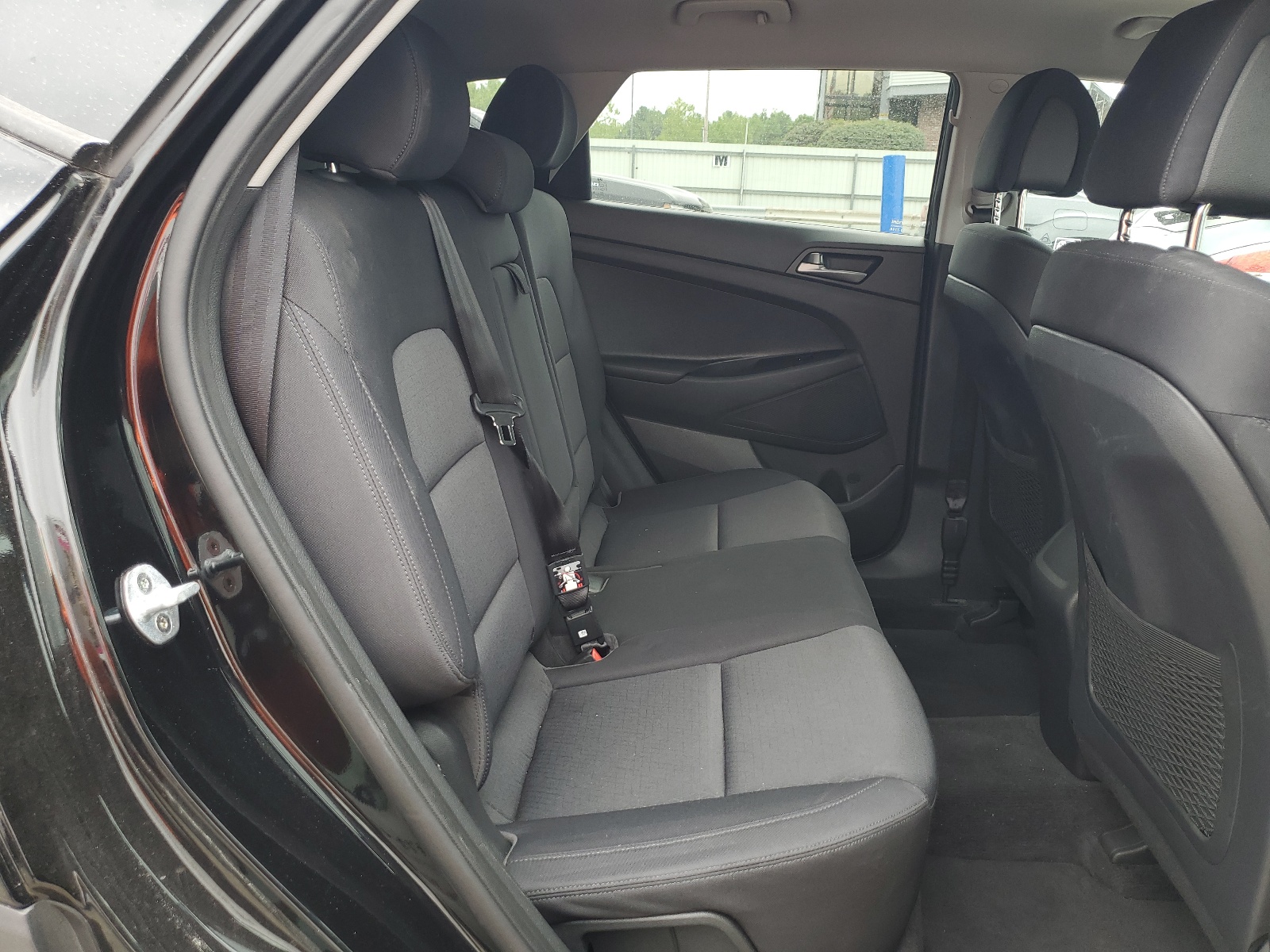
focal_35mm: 26
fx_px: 954
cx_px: 635
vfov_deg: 53.1
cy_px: 476
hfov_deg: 67.3
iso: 50
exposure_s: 1/130
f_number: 1.5
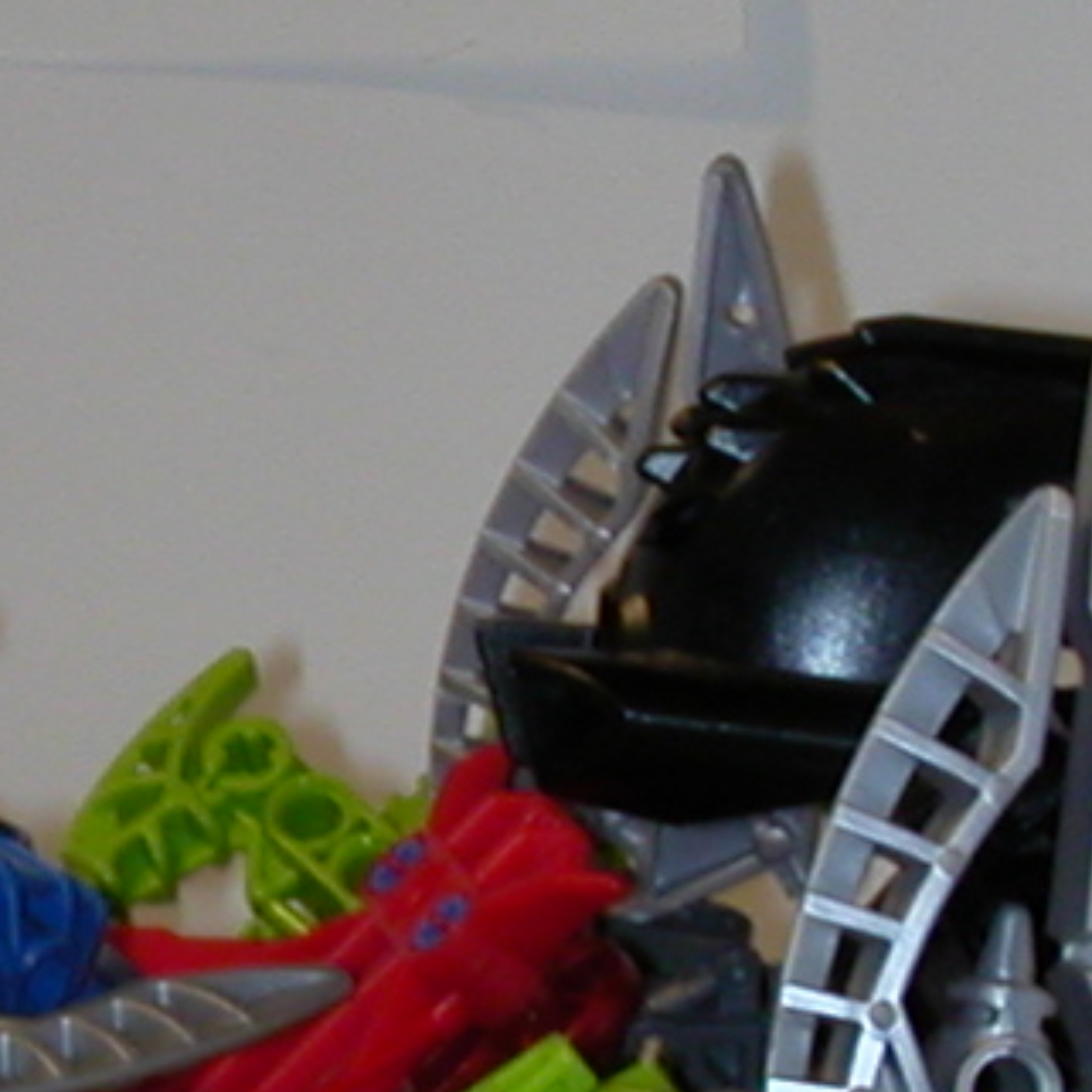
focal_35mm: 216
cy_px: 1024
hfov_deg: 8.1
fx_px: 7709
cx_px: 78
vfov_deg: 8.1
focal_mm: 7.5
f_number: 5.2
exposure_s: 1/30
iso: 100
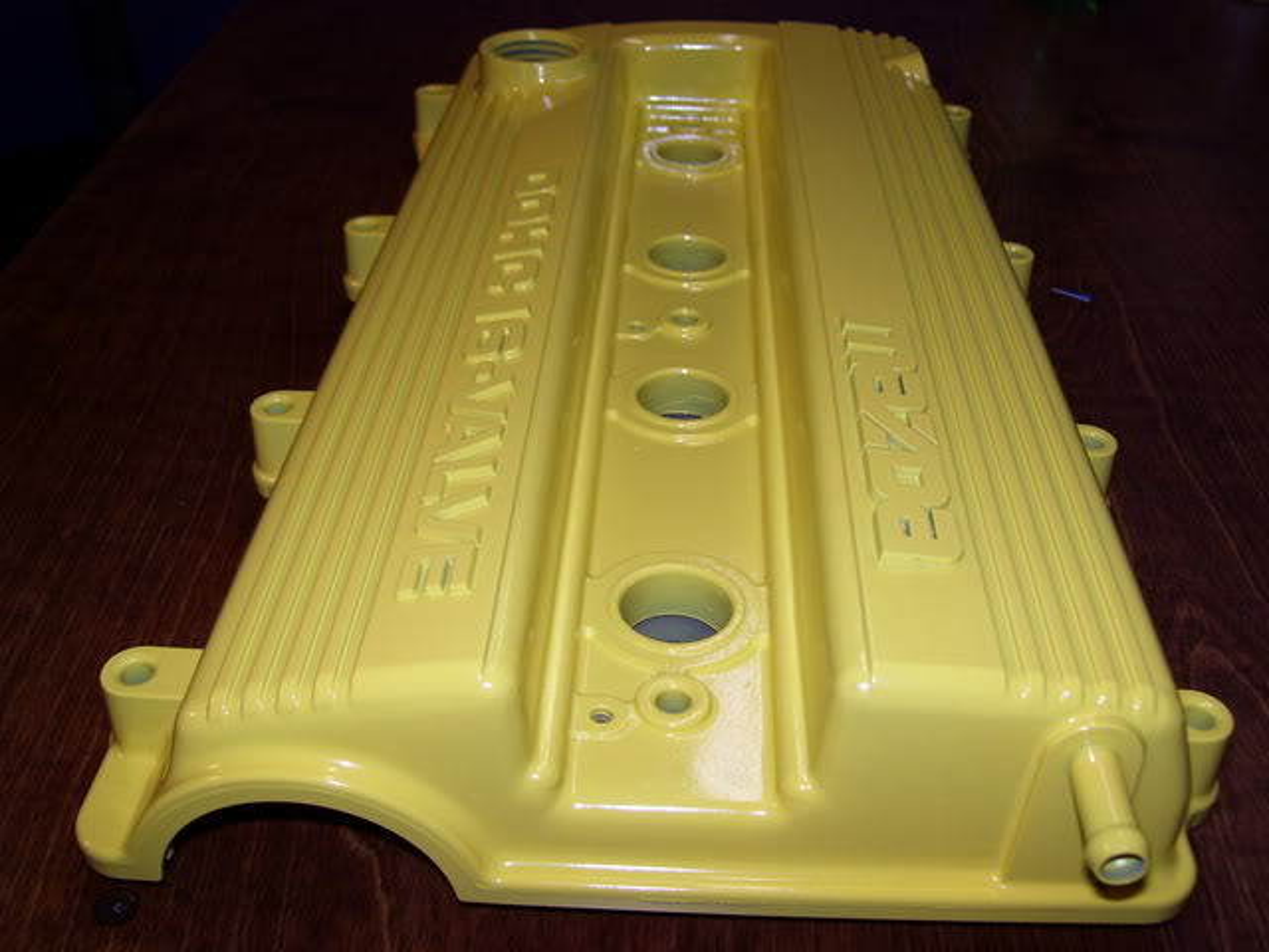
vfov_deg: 39.7
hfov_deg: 51.4
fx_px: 1320
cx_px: 634
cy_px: 476
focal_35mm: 36
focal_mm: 6
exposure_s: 1/60
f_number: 2.7
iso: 80
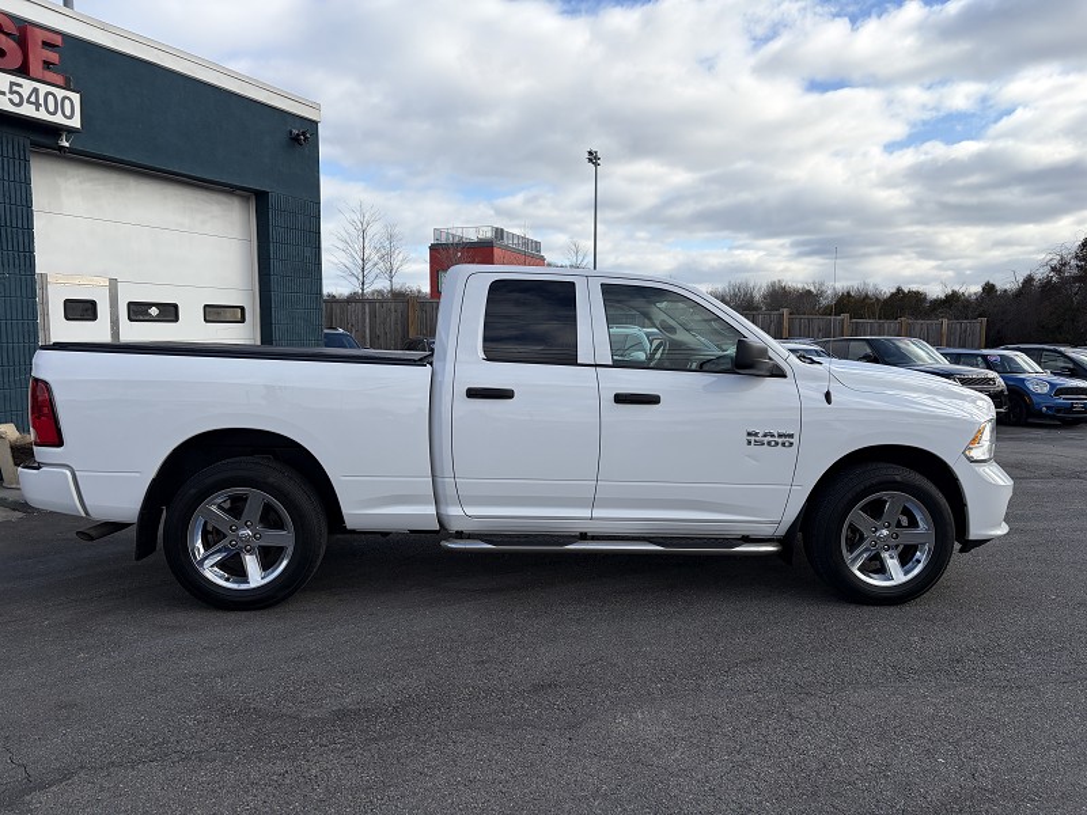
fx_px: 816
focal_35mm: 26
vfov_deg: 53.1
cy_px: 408
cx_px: 544
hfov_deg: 67.3
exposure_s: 1/2865
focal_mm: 5.96
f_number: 1.6
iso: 50
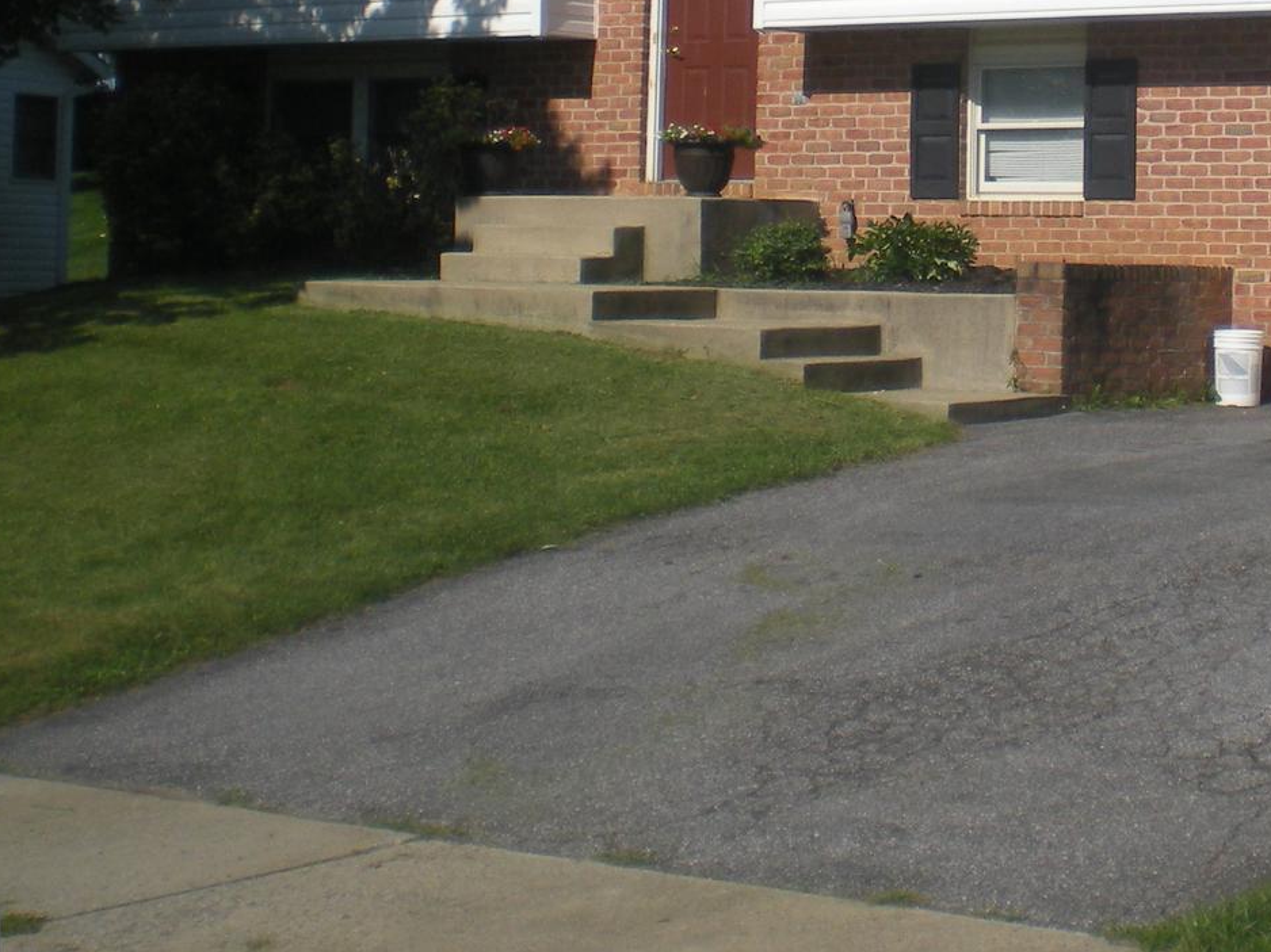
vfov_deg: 17.3
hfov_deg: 23.2
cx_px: 1049
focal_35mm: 83
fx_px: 3047
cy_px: -22
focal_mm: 6.3
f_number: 4.6
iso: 64
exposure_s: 1/868
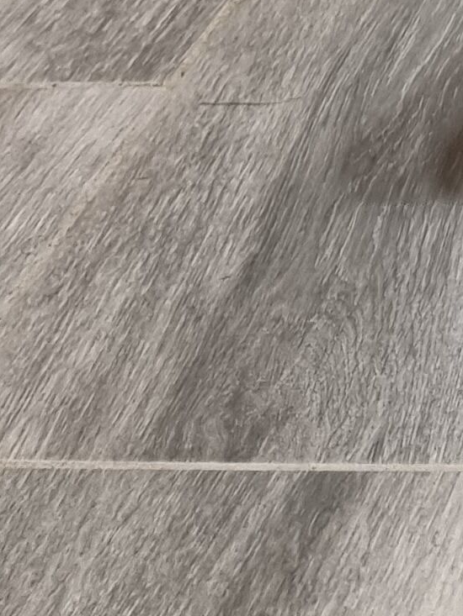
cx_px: 1207
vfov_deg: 11.5
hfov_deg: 9.7
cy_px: -991
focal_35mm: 131
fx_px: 2336
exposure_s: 1/100
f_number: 1.8
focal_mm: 6.7
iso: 100
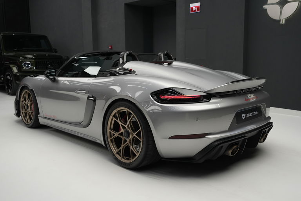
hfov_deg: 54.4
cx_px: 150
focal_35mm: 35
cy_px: 100
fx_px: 293
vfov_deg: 37.9
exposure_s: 1/40
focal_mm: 35
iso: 500
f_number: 4
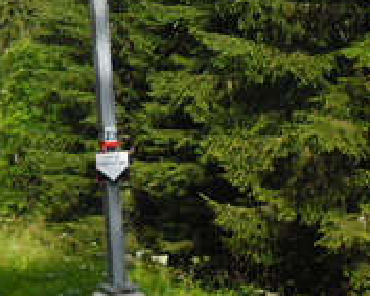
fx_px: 734
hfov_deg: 25.2
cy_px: 106
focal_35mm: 67
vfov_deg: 22.8
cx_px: -86
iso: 80
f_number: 3.5
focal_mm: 4.9
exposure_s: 1/412
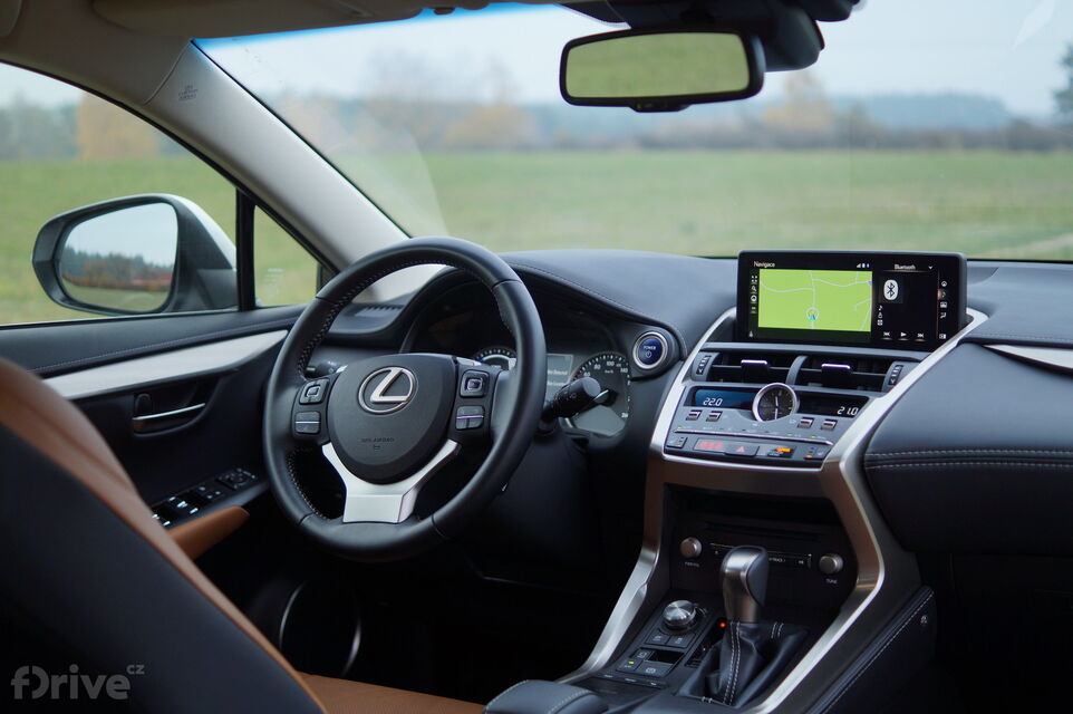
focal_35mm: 52
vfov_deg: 25.7
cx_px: 536
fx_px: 1564
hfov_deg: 37.9
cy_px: 357
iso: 100
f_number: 1.8
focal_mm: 35
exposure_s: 1/125
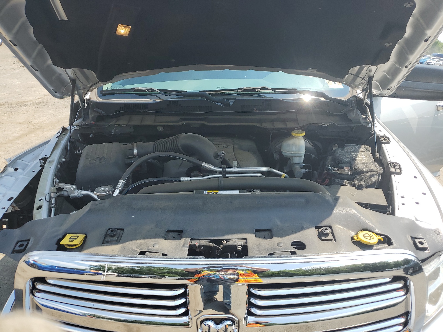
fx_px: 333
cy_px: 166
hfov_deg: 67.3
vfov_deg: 53.1
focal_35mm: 26
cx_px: 222
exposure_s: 1/1429
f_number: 1.5
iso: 50
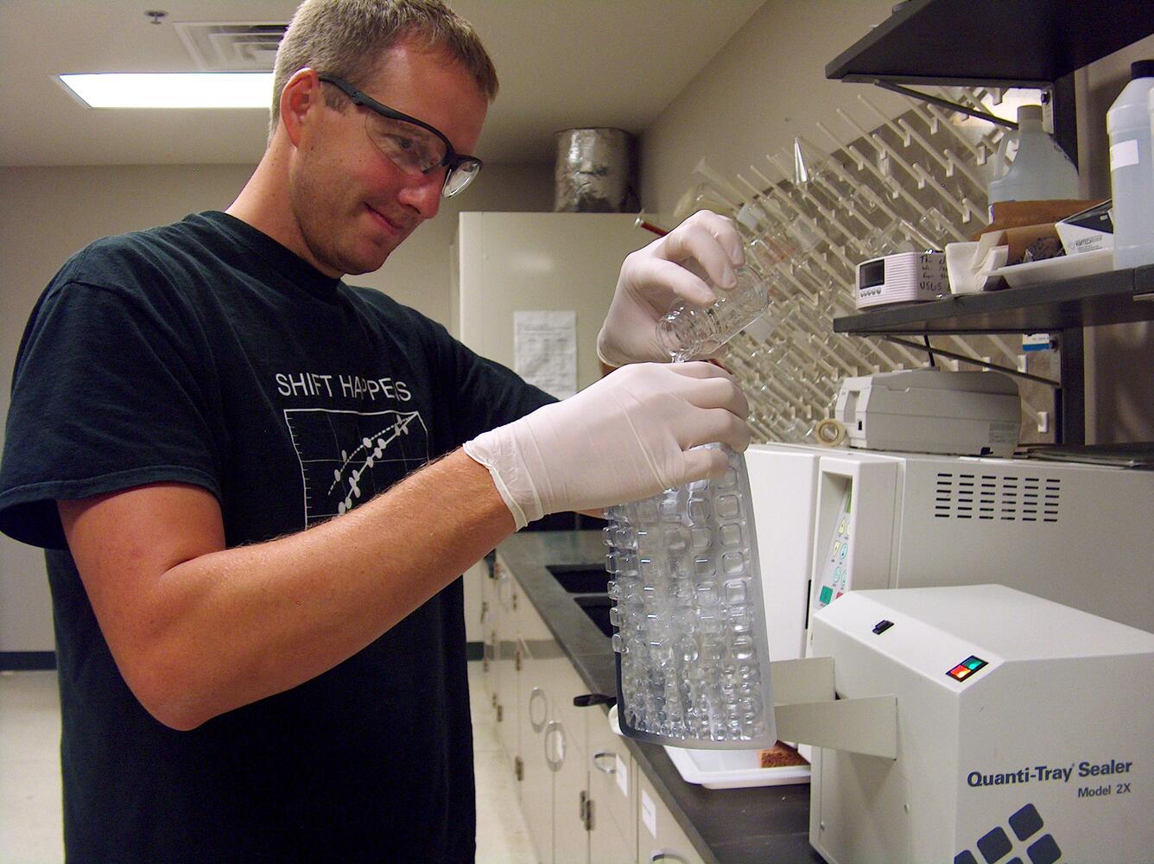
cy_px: 432
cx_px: 577
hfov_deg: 50.2
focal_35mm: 37
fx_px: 1233
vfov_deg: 38.6
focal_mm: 7.6
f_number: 2.8
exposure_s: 1/39.4
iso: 200
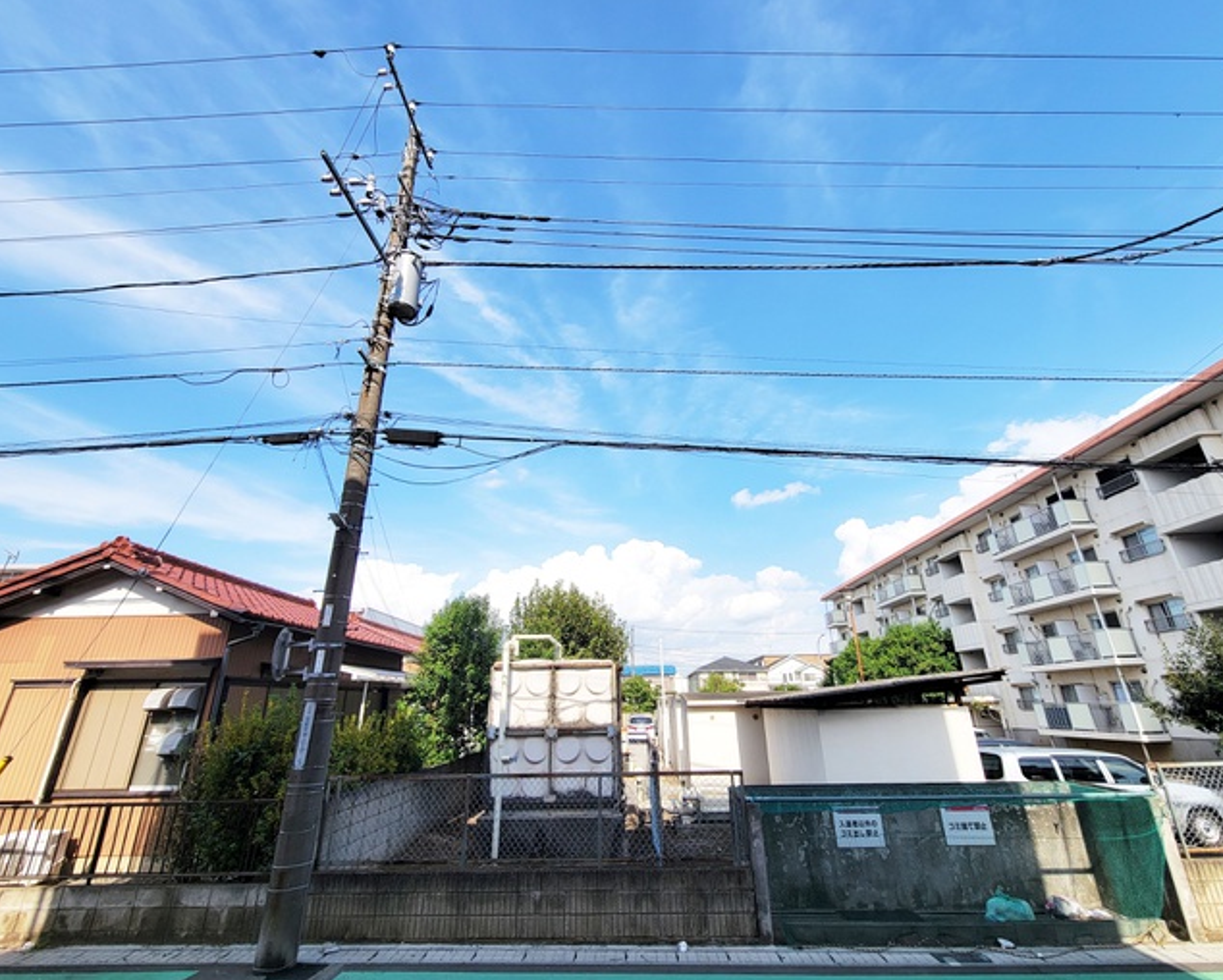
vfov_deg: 88.0
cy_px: 487
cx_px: 629
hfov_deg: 100.6
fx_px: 507
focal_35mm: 14
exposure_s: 1/1623
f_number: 2.2
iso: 50
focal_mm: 2.2
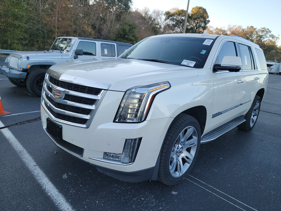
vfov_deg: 56.8
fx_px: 195
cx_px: 140
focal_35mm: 24
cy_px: 106
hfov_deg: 71.6
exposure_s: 1/138
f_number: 1.8
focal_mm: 6.7
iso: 50
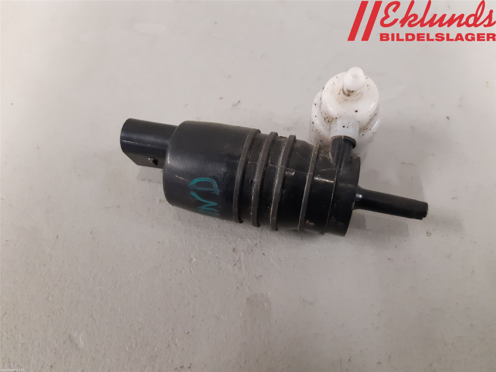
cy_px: 186
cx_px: 248
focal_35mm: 26
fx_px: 373
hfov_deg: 67.3
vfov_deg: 53.1
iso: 250
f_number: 1.7
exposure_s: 1/50
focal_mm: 3.93
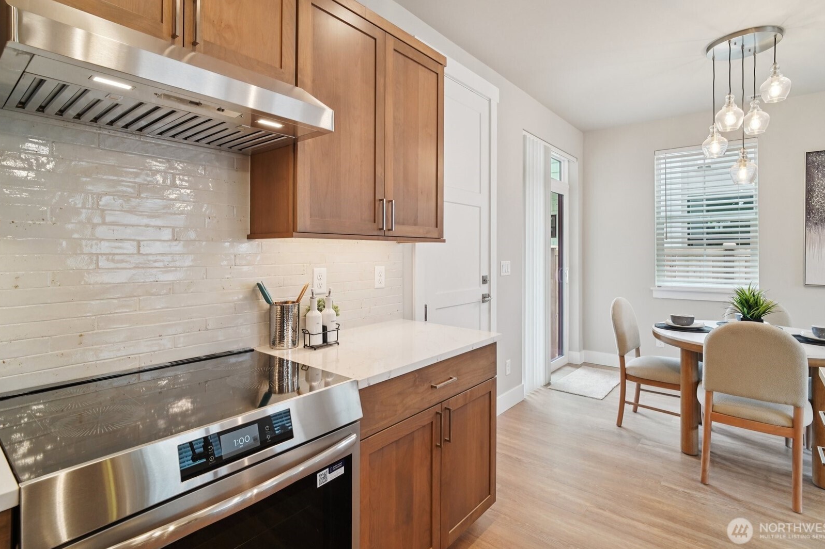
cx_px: 415
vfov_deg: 70.4
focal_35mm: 17
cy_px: 259
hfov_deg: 93.3
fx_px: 389
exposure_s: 1/50
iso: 1600
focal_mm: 16
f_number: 8
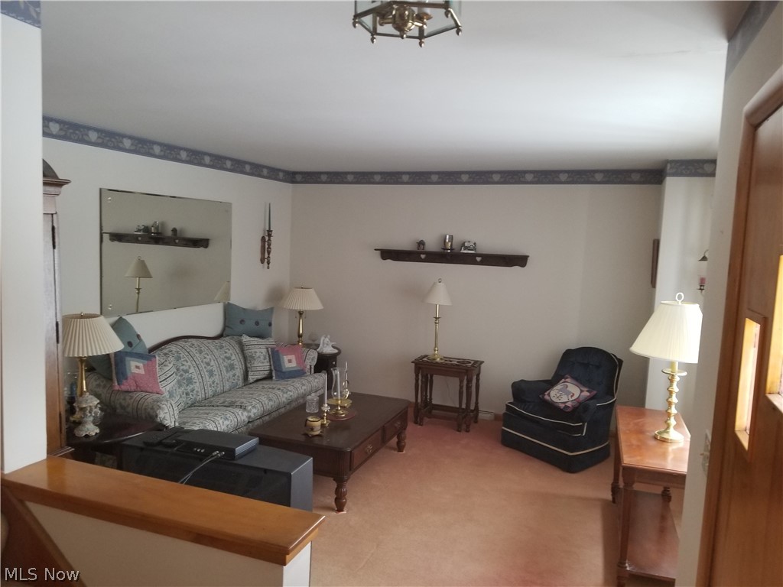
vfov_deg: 53.1
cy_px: 294
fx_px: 588
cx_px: 392
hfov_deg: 67.3
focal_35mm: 26
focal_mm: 4.3
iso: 200
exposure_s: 1/30
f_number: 1.7
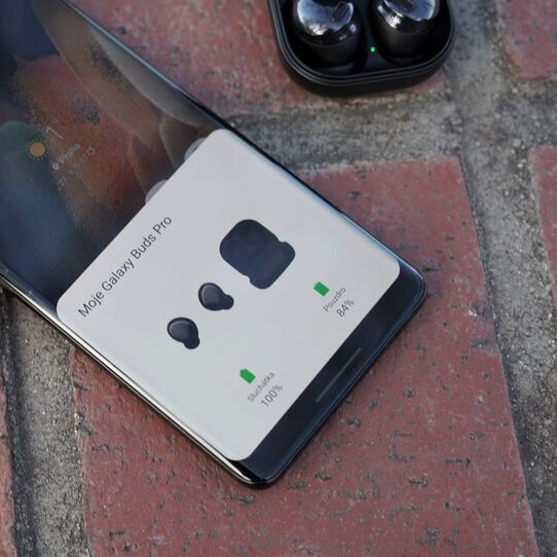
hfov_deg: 28.0
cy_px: 276
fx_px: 1110
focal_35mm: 61
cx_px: 196
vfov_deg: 28.2
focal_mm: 47
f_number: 4
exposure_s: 1/125
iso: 160
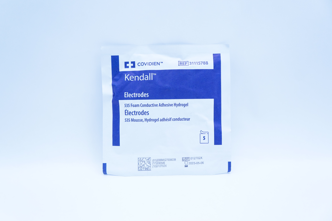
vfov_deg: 34.1
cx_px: 166
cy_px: 110
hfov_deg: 49.6
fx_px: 359
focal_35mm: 39
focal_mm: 26
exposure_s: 1/200
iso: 800
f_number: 4.5
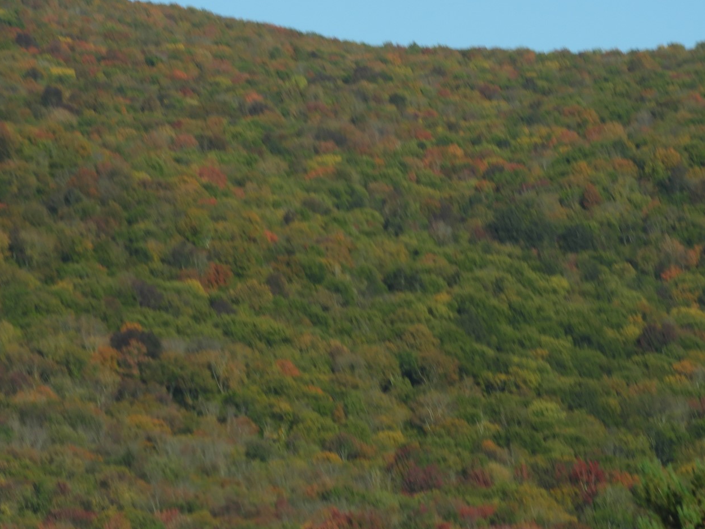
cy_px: 253
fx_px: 6356
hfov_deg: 6.3
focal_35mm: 312
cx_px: 359
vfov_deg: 4.8
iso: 100
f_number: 5.5
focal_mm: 48.4
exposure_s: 1/400
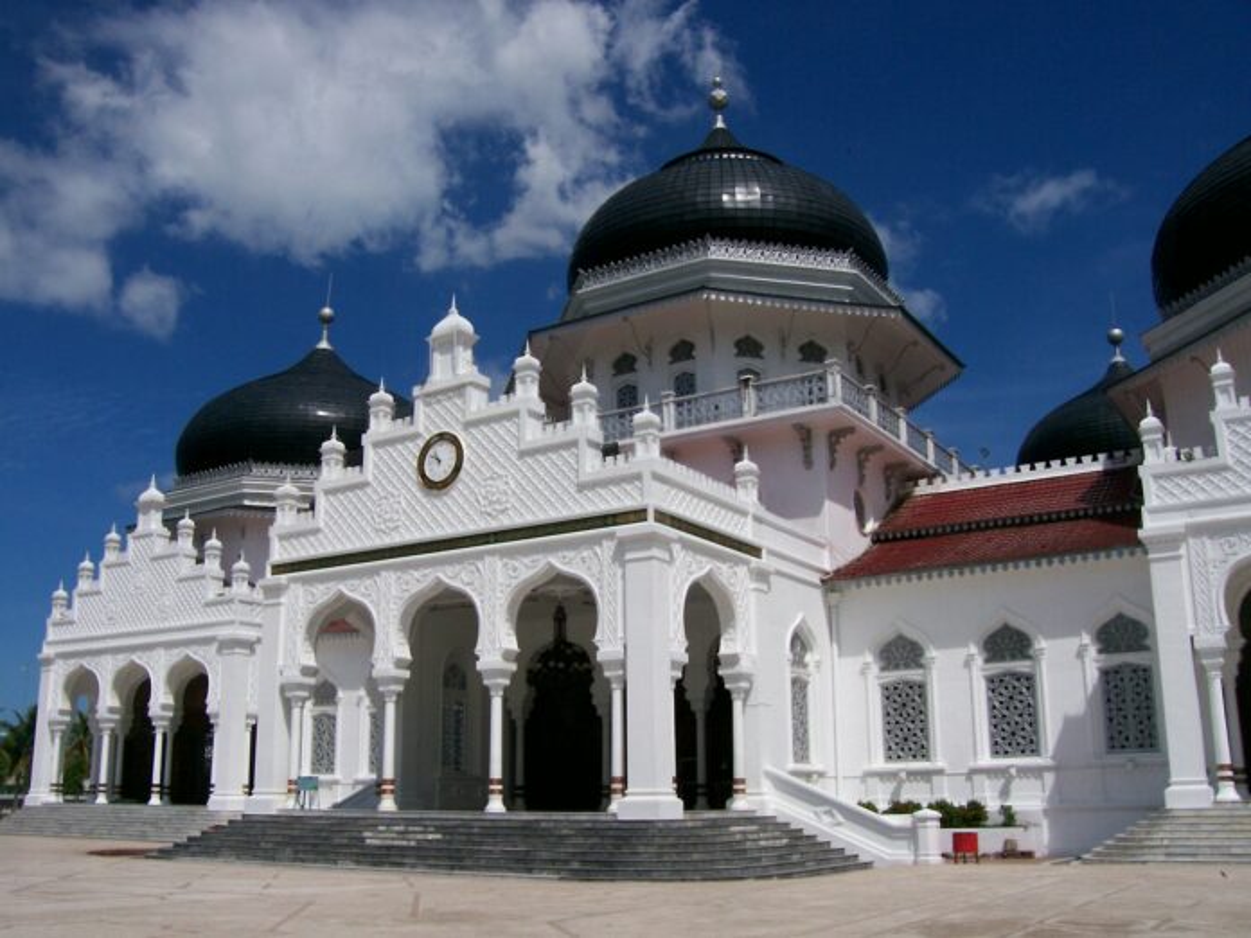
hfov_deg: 54.0
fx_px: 1229
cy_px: 469
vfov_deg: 41.8
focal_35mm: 34
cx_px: 626
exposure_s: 1/1401
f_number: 5.1
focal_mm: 5.6
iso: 80
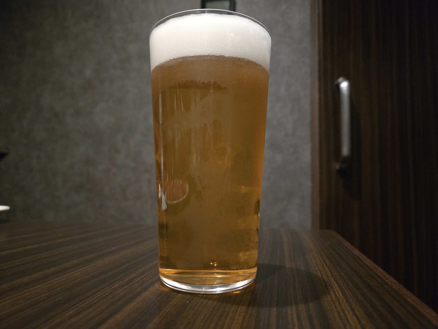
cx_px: 219
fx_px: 291
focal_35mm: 23
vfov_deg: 58.9
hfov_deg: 73.9
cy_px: 164
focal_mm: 5.4
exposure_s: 1/16.7
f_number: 1.8
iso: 2000
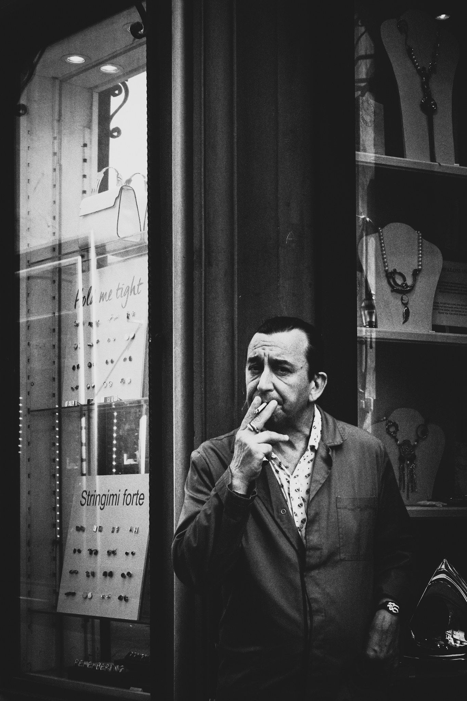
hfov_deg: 32.6
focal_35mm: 41
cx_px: 234
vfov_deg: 47.4
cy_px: 350
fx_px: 798
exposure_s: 1/500
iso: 800
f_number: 8
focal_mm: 27
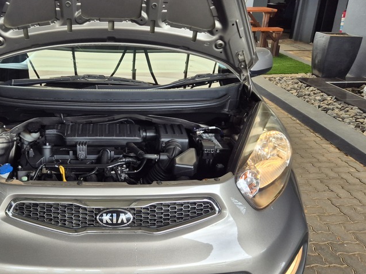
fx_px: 391
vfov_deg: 38.6
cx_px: 115
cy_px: 153
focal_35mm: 37
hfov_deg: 49.1
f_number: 1.8
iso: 40
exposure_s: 1/180
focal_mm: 5.4
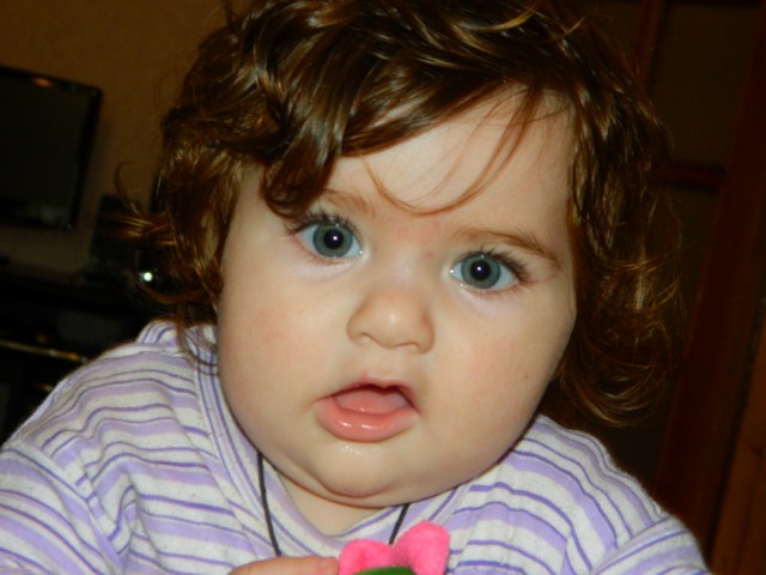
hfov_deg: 23.3
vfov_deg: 17.6
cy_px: 288
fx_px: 1859
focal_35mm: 84
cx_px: 383
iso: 200
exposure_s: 1/30
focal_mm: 15.1
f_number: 4.2
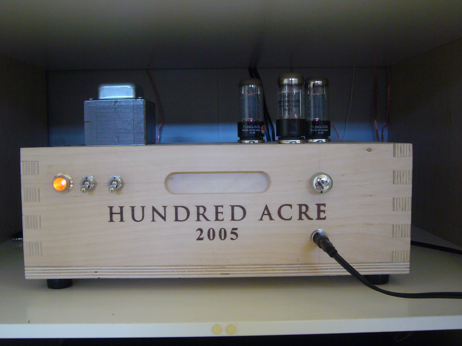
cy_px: 186
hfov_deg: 47.9
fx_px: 520
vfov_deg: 36.8
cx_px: 224
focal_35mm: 39
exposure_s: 1/13
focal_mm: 5.7
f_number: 3
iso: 200
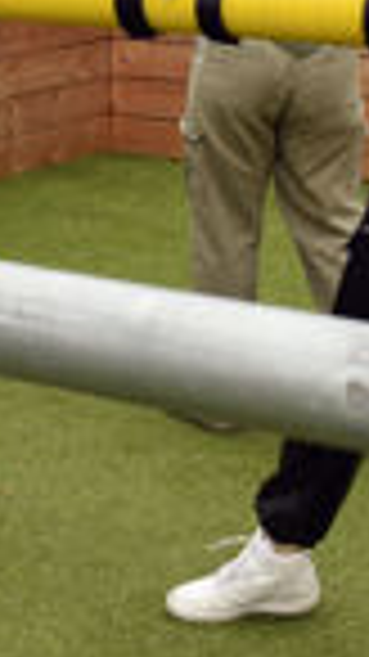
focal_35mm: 125
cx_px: -68
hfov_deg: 9.6
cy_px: 101
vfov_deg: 17.0
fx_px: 2177
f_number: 6.3
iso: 640
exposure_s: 1/1250
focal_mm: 29
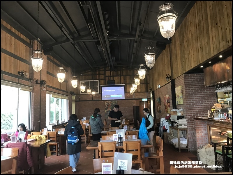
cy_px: 88
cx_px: 116
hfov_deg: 63.4
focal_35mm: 28
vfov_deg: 49.8
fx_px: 189
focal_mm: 3.99
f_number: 1.8
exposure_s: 1/15
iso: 50
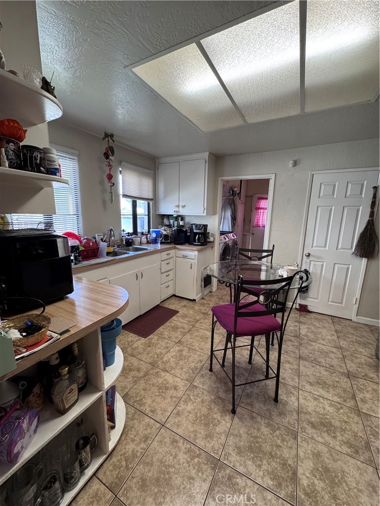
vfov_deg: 102.1
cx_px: 190
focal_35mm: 14
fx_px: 205
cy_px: 253
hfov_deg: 85.7
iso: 320
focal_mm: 2.22
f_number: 2.2
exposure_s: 1/120
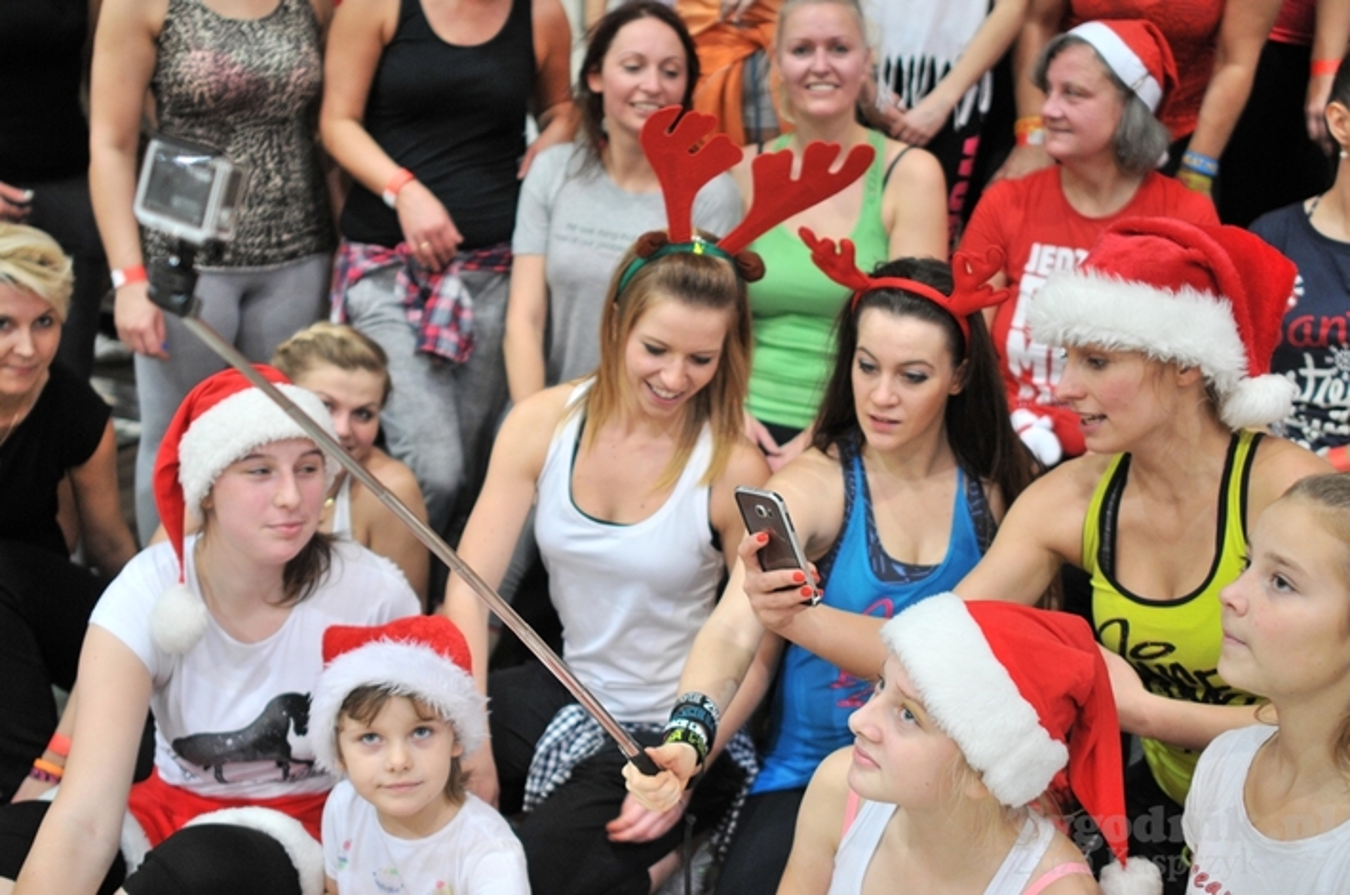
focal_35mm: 42
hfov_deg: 46.5
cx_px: 675
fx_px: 1572
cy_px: 448
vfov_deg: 31.8
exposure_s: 1/160
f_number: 1.8
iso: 640
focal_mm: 28
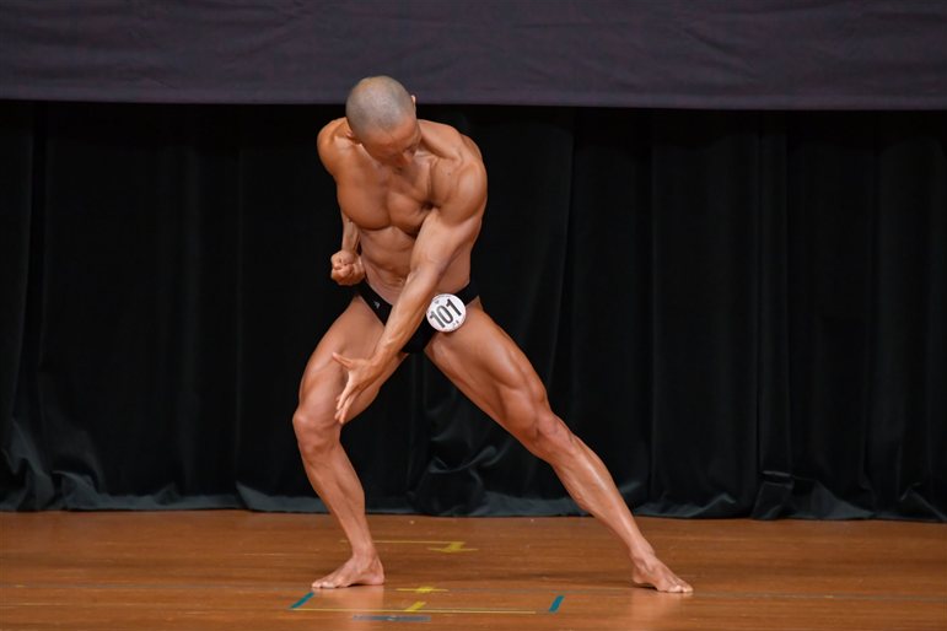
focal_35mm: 377
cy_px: 316
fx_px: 9916
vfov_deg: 3.6
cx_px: 475
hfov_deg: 5.5
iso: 4000
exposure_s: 1/400
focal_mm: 250
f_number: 5.6
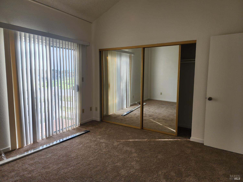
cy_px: 91
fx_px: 161
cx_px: 122
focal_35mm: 23
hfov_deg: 73.9
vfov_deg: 58.9
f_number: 1.8
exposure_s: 1/180
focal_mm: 6.4
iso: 80
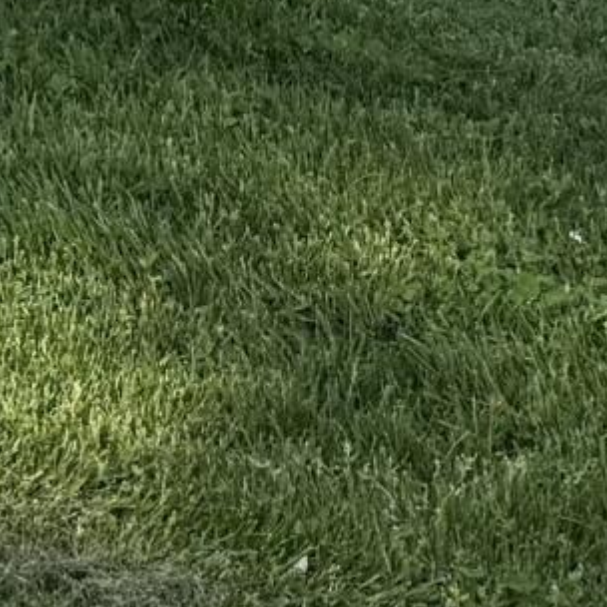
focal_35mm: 209
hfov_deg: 6.7
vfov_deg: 7.4
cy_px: -1218
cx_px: -1751
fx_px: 4146
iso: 80
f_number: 1.78
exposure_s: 1/2907
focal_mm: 6.76
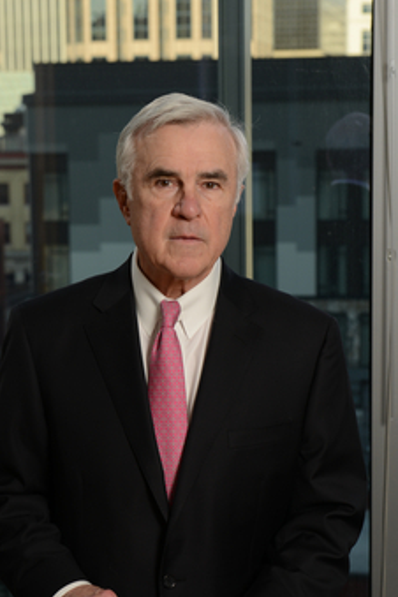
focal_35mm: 99
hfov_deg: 13.8
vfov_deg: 20.6
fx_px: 1642
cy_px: 366
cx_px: 176
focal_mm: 70
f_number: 7.1
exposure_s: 1/250
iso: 200
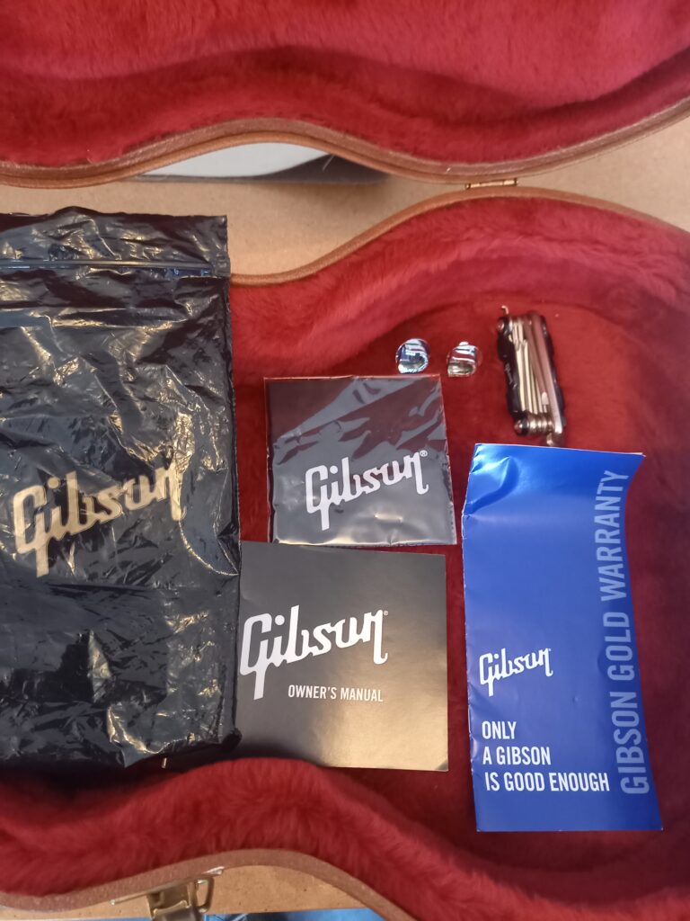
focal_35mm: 25
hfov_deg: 54.9
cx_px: 345
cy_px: 460
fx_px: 664
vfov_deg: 69.4
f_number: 1.8
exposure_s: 1/20
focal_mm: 4.65
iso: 1250
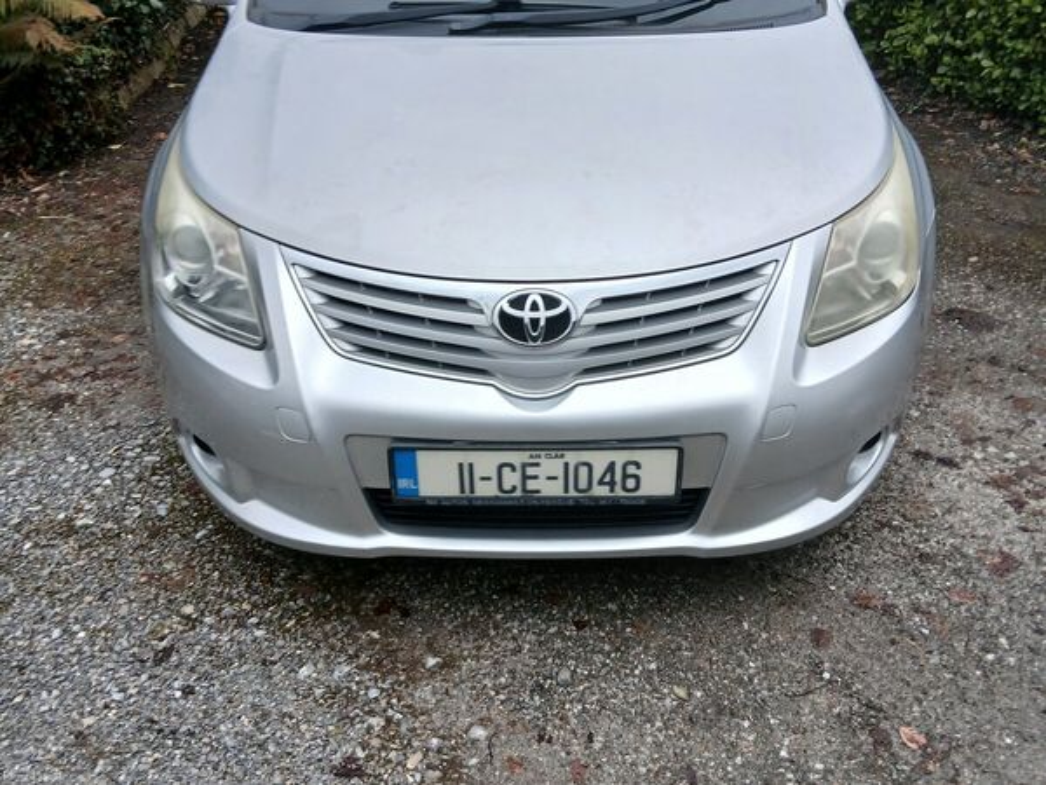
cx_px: 523
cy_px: 392
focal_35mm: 26
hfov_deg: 67.3
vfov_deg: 53.1
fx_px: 786
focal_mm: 3.98
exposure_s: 1/50
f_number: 1.8
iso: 50
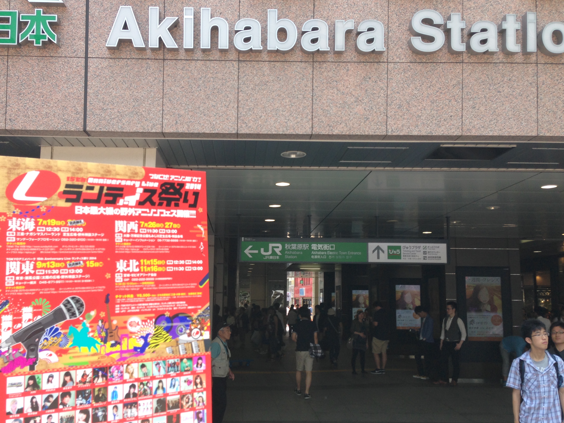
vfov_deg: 38.7
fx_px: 603
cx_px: 254
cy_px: 216
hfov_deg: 50.1
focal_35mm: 37
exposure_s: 1/241
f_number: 2.4
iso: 50
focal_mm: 4.12
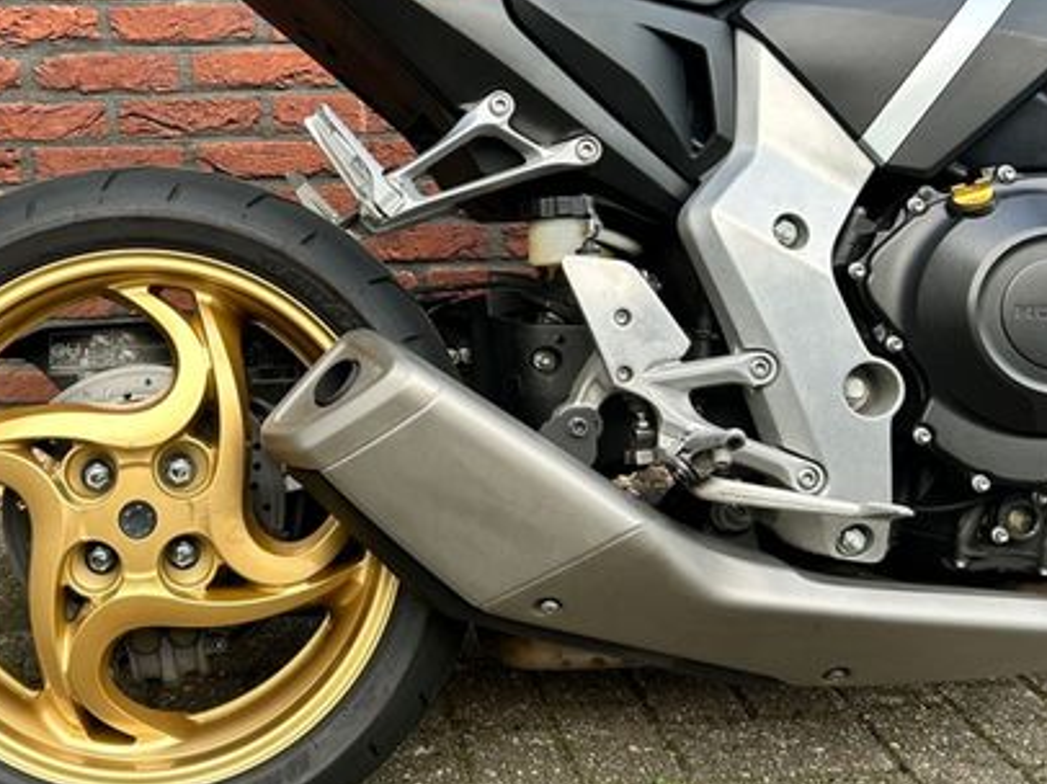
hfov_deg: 44.6
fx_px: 1239
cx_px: 294
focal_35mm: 41
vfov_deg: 34.8
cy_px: 266
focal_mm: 5.7
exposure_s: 1/130
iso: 40
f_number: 1.5
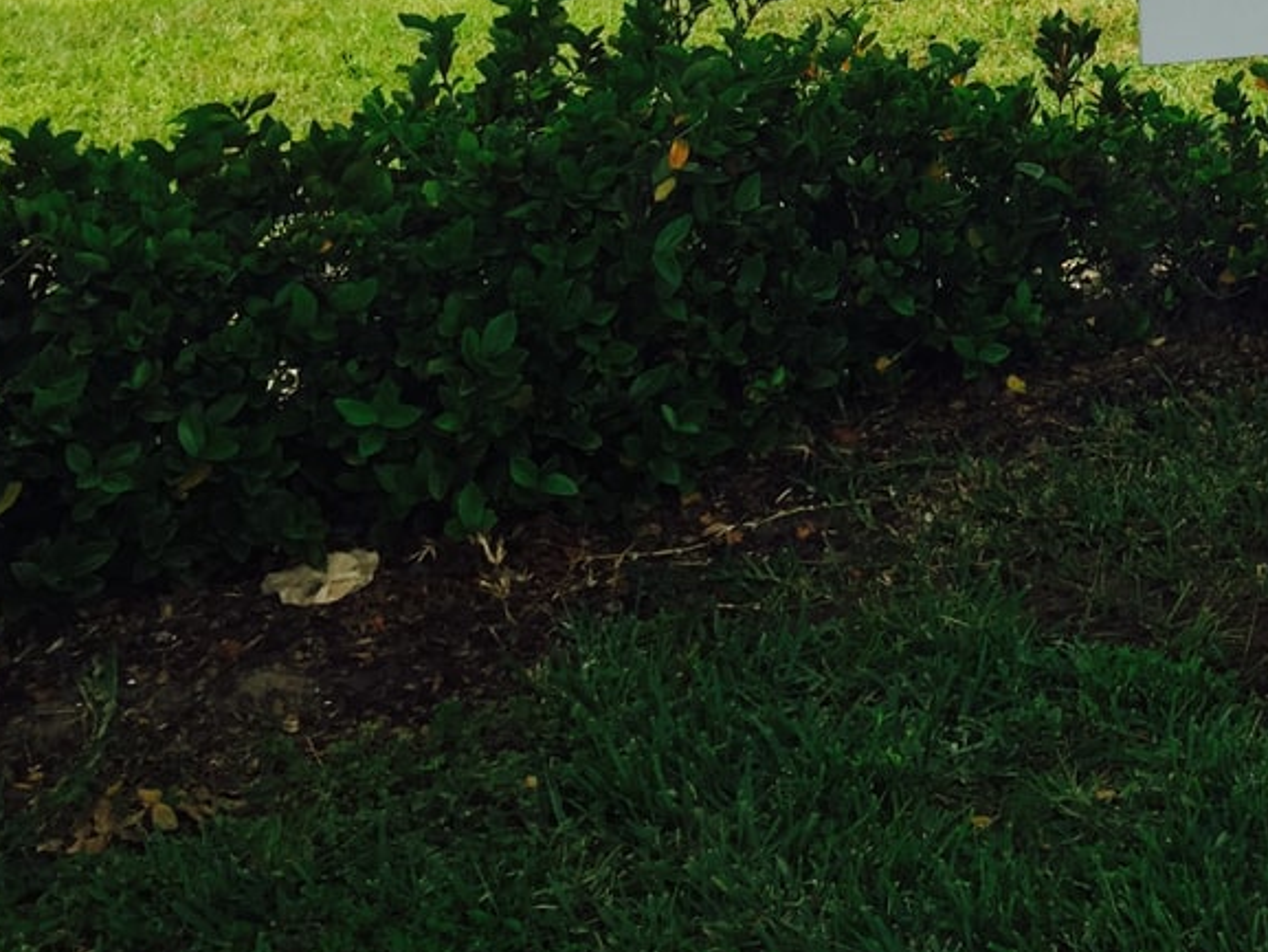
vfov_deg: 20.7
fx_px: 2455
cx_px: 1364
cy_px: -132
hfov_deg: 26.8
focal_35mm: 67
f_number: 2.2
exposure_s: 1/1582
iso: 32
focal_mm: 4.15
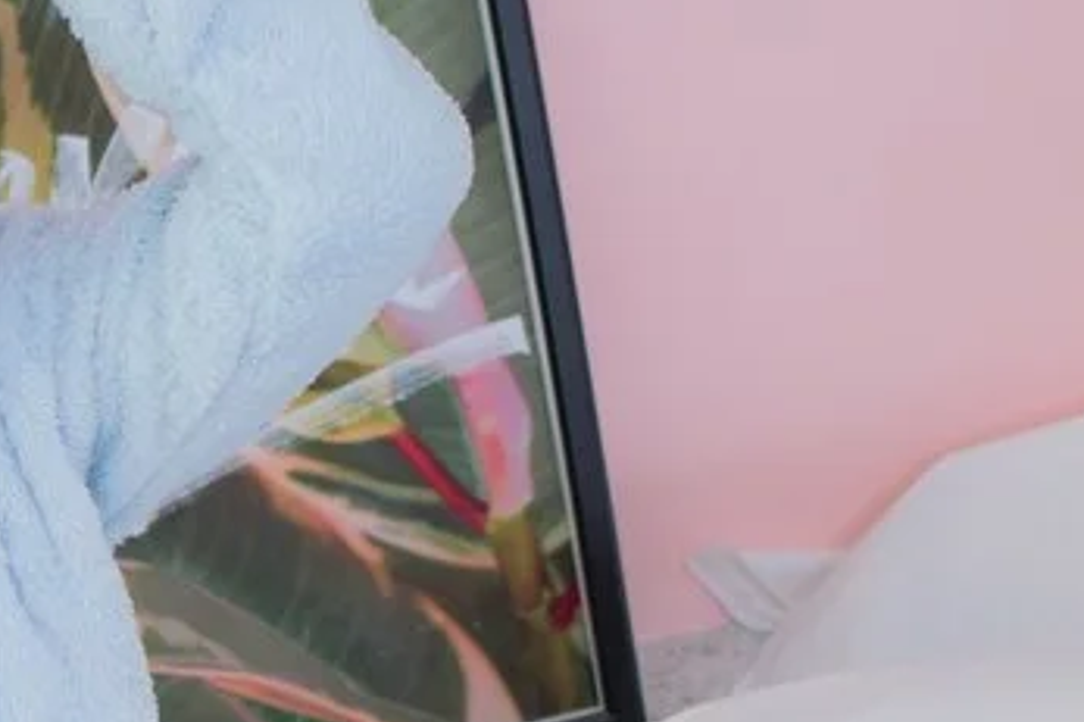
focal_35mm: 173
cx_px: -222
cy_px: 659
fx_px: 5207
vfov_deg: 7.9
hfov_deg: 11.6
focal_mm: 40
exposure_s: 1/100
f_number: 2.8
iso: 200
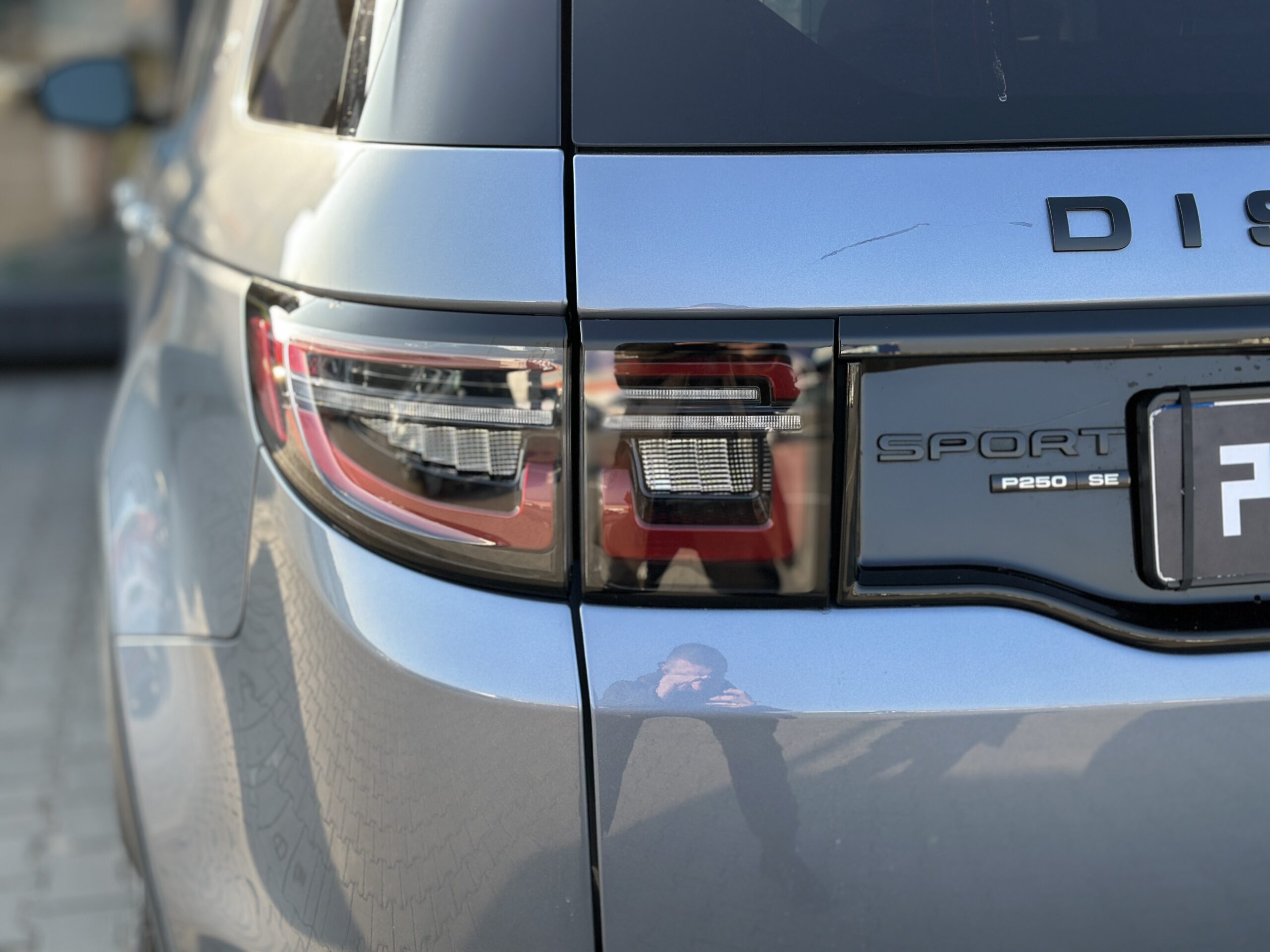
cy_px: 476
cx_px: 635
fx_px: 1761
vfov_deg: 30.3
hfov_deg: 39.7
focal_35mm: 48
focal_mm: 6.86
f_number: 1.78
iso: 80
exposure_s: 1/619
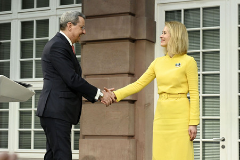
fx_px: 413
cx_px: 120
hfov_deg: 32.4
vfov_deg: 21.9
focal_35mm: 62
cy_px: 80
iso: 4000
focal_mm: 62
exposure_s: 1/1000
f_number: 5.6
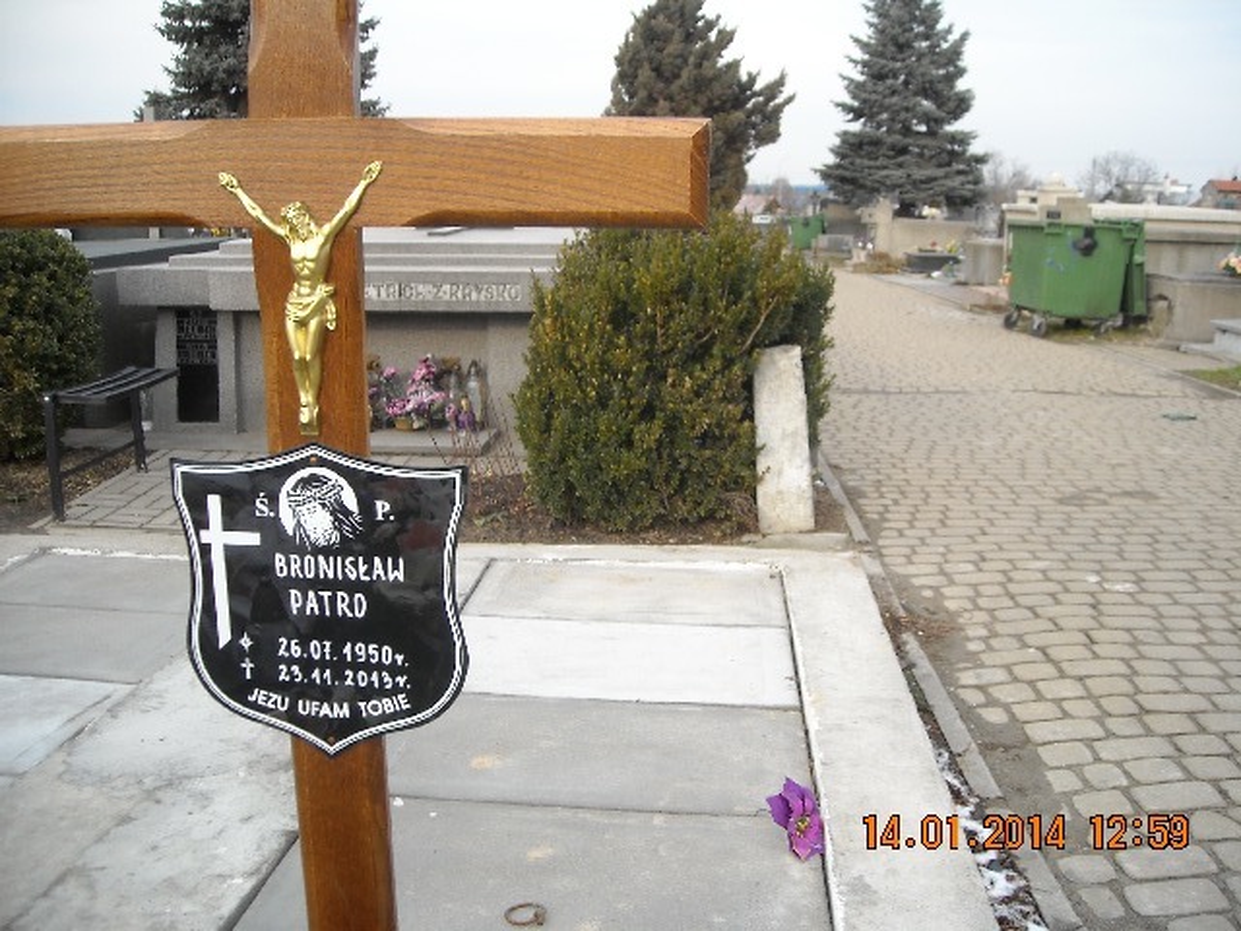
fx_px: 1255
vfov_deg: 40.7
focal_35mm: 35
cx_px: 620
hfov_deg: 52.6
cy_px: 466
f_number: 2.8
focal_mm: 5.7
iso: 64
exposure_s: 1/201
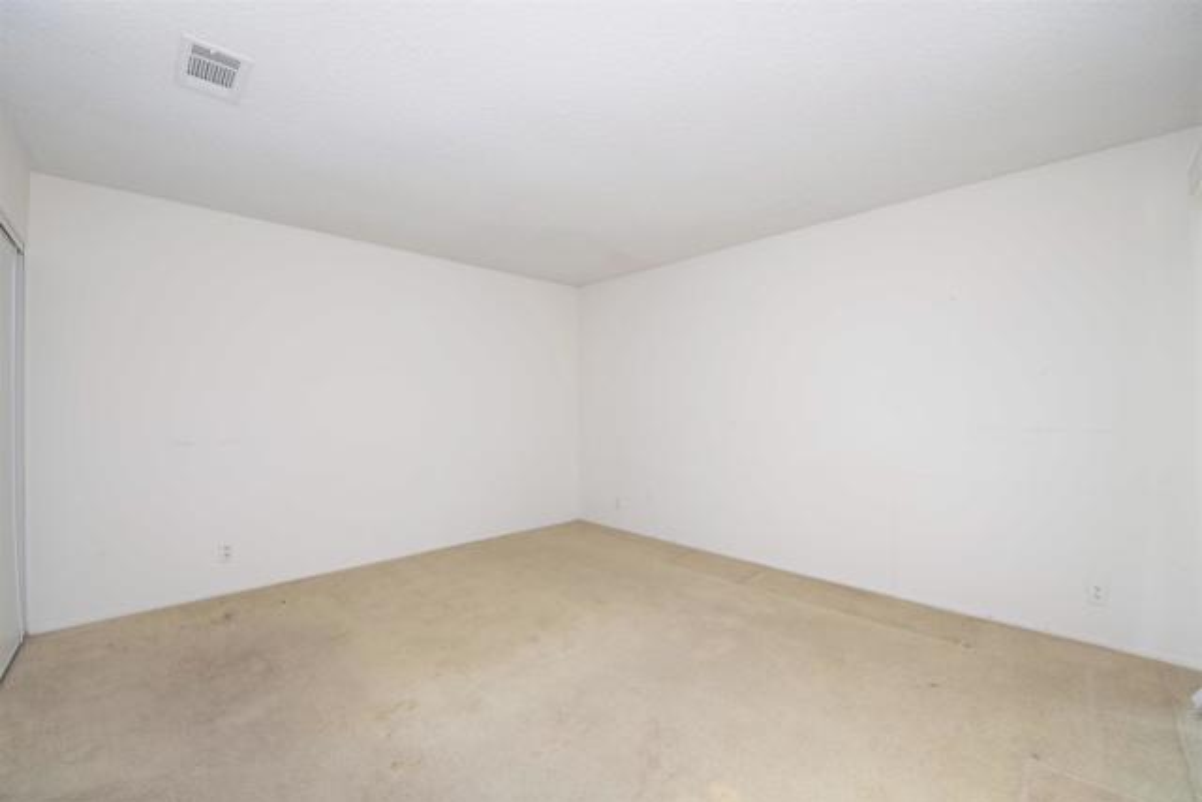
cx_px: 601
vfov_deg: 81.2
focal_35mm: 14
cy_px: 401
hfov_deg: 104.2
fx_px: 468
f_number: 7.1
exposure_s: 1/250
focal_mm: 14
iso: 320
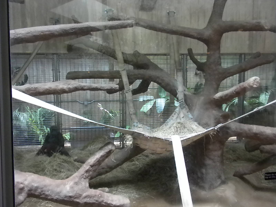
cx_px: 138
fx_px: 295
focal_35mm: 37
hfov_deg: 50.1
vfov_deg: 38.7
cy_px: 104
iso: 824
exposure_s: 1/53.7
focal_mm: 6.6
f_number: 3.5
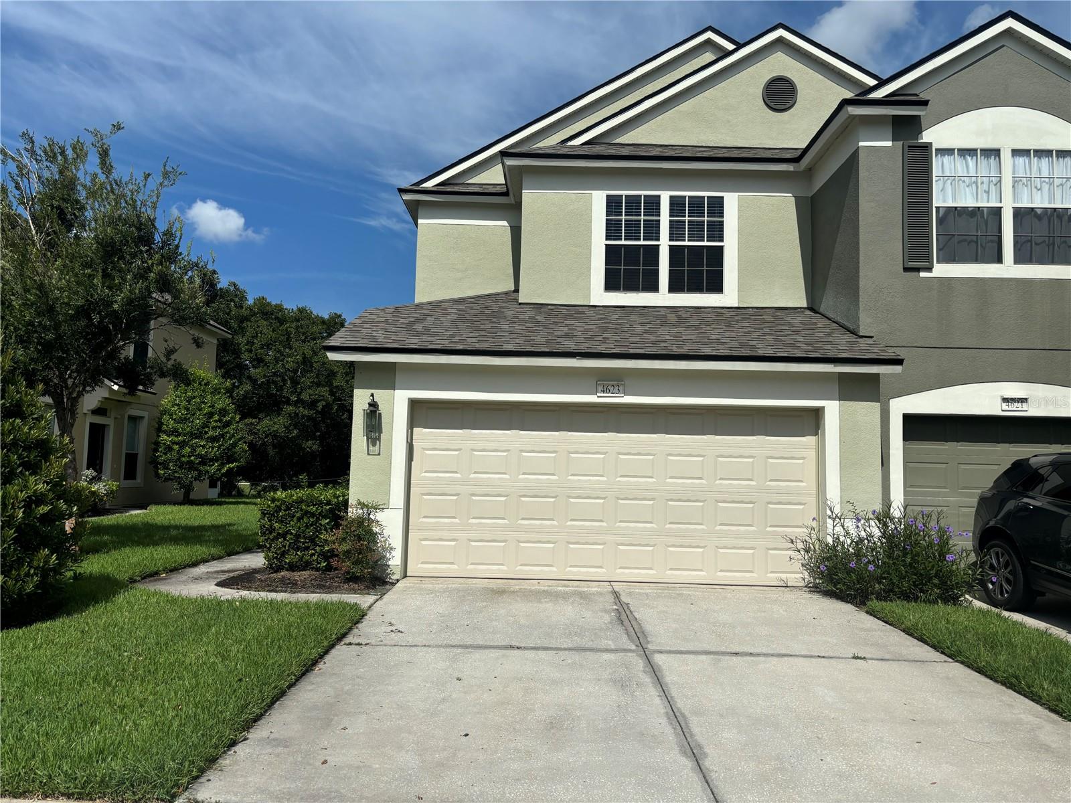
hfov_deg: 67.3
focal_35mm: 26
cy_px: 402
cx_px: 536
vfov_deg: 53.1
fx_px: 804
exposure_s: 1/7194
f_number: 1.6
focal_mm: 5.96
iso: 50
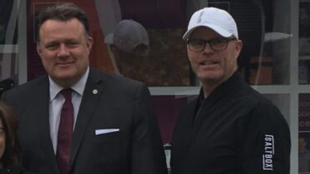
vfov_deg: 9.0
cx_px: 19
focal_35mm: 134
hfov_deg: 15.8
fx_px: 1101
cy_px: 123
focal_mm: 4.15
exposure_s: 1/1637
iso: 25
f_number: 2.2
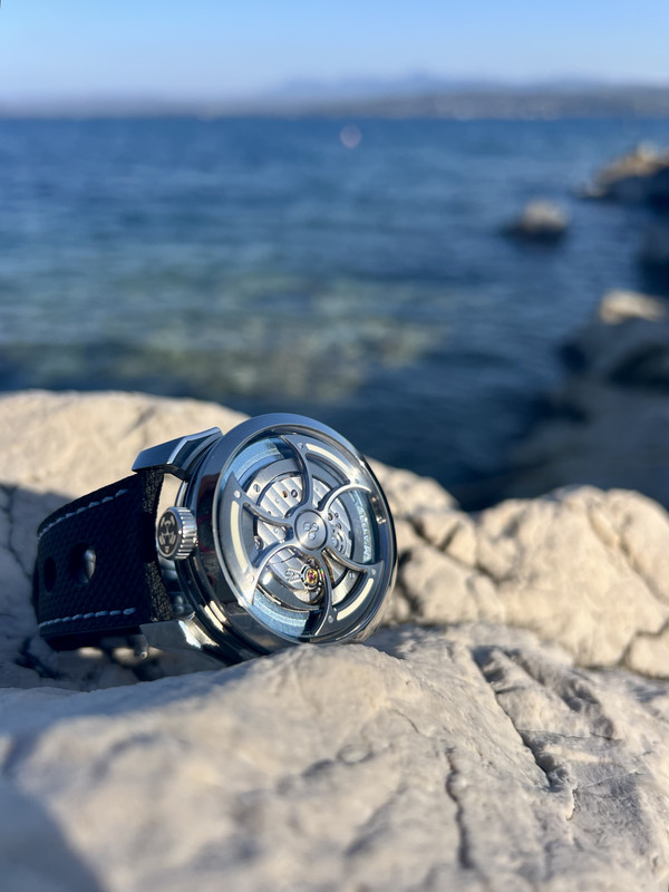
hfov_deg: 53.1
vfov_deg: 67.3
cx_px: 334
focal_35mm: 26
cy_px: 446
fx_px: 670
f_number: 1.5
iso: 50
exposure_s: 1/2513
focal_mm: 5.7
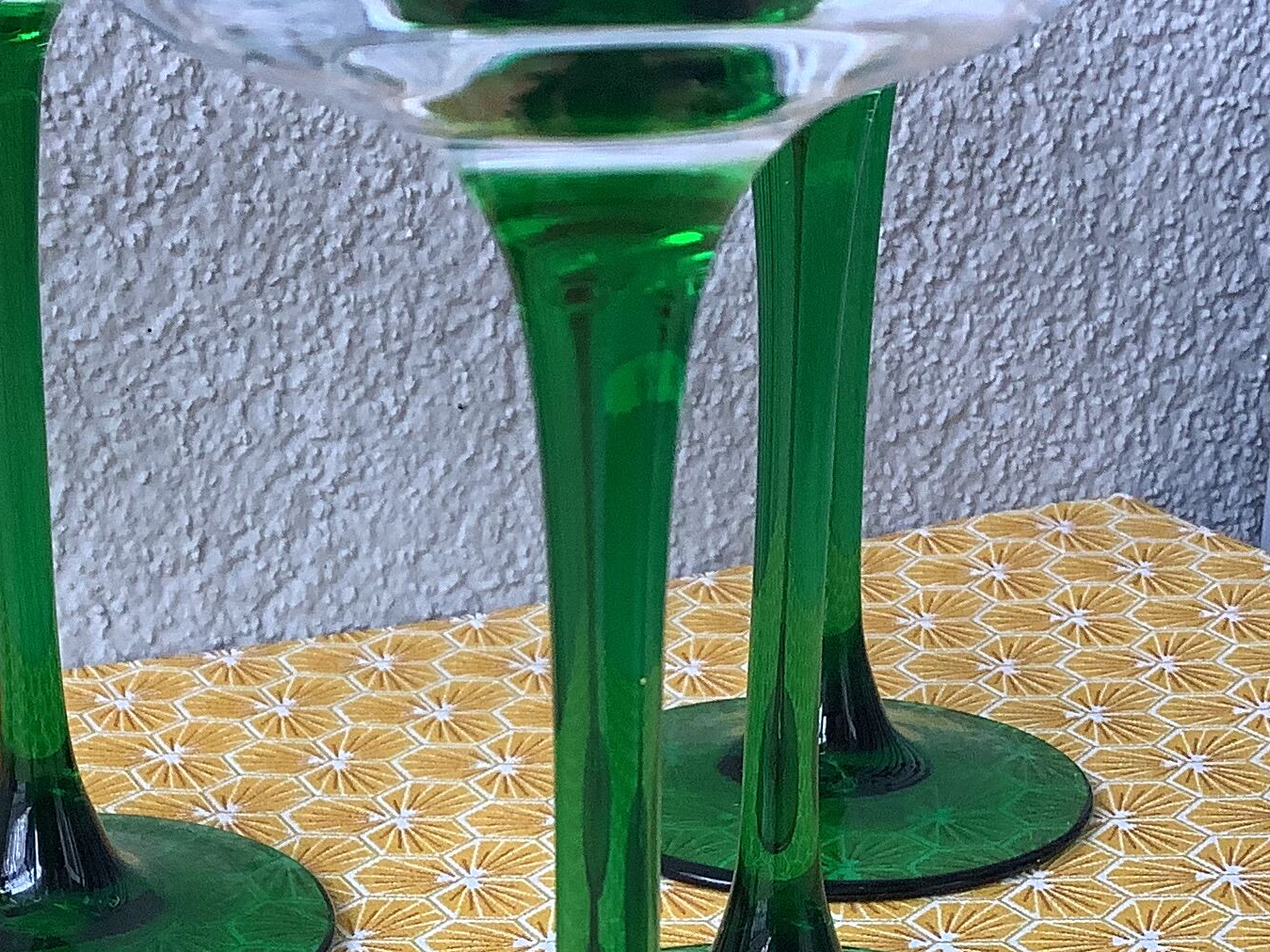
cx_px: 395
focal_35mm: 75
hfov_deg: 25.8
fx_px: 2752
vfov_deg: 18.7
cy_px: 1111
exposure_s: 1/120
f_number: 2.4
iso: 64
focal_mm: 3.3
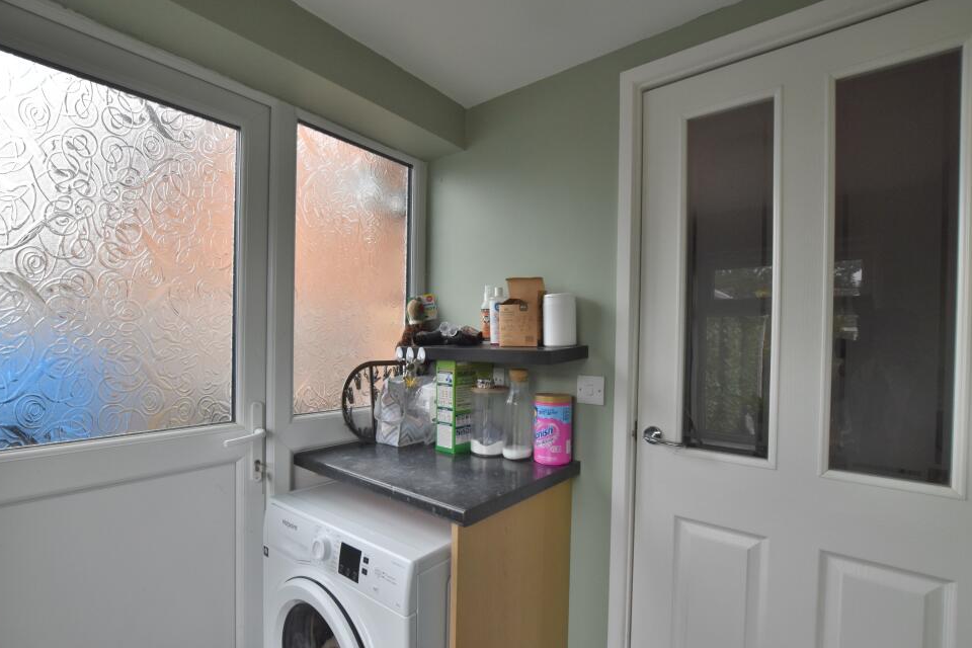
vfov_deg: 73.7
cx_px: 456
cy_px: 338
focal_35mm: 16
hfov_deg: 96.6
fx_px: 432
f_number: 7.1
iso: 400
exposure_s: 1/200
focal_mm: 10
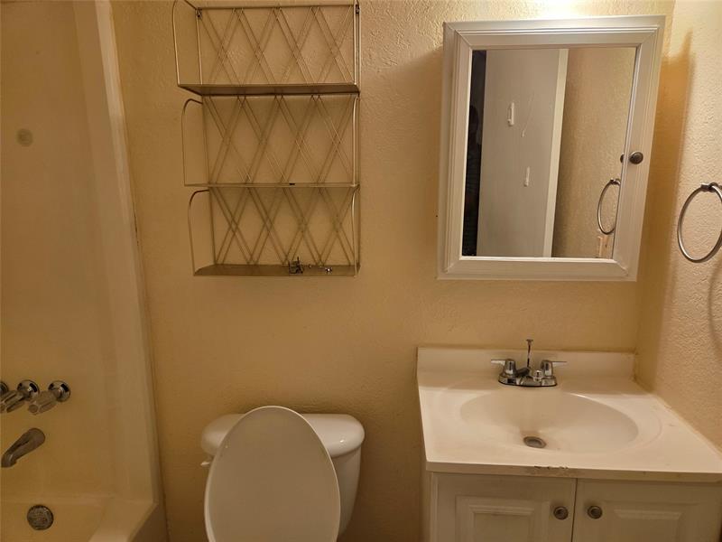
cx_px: 361
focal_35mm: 23
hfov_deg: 73.9
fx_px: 480
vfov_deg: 58.9
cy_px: 271
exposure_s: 1/120
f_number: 1.8
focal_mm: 5.4
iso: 250
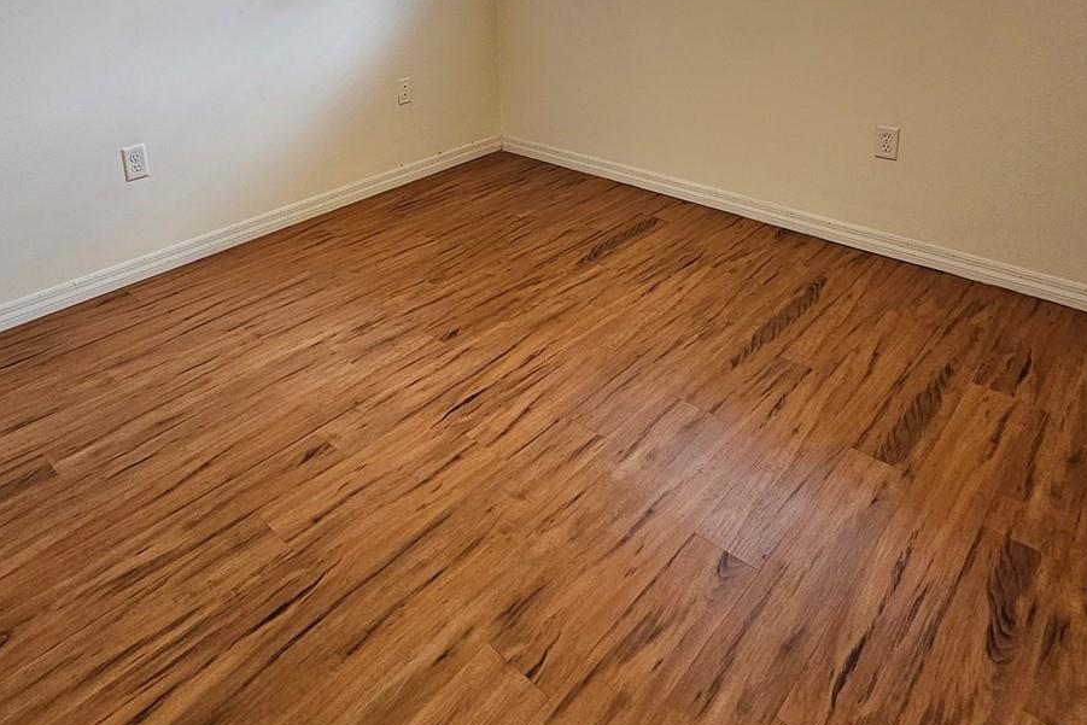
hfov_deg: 73.6
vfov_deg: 48.4
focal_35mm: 24
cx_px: 501
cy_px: 94
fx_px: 725
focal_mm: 2.2
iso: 200
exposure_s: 1/60
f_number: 2.2
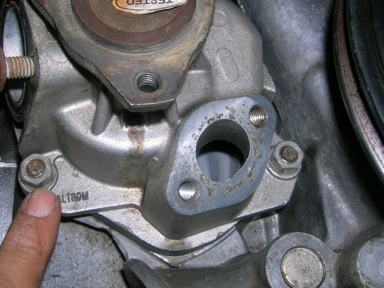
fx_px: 499
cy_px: 118
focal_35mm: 45
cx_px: 167
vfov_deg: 32.1
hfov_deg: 42.0
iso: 50
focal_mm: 5.7
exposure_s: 1/60.1
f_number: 4.9
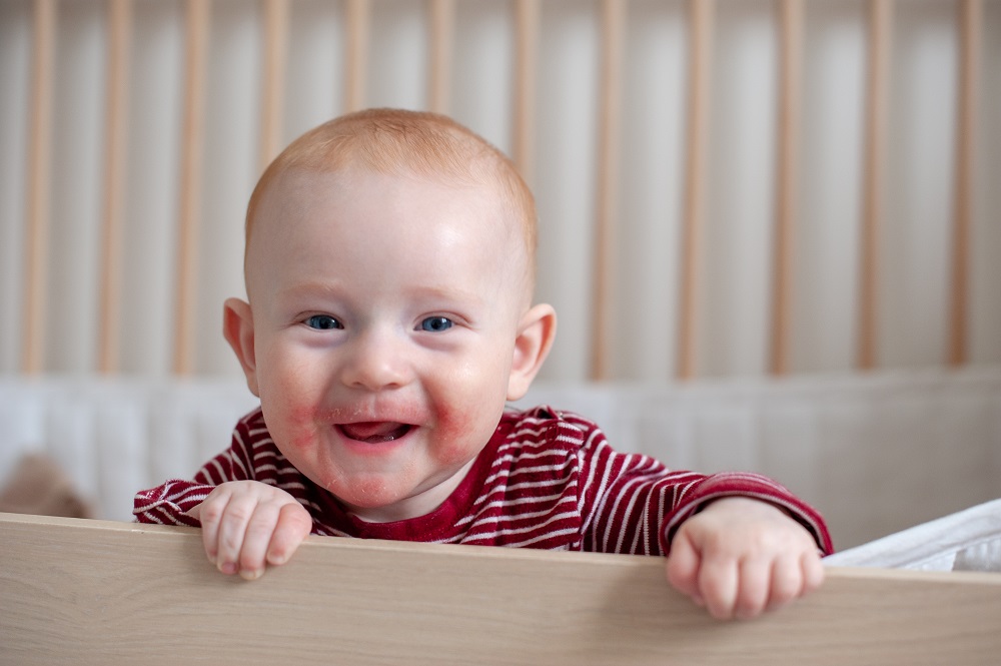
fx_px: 1389
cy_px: 333
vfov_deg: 26.9
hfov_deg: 39.6
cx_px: 500
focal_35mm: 50
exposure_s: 1/100
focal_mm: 50
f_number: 2.8
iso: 640
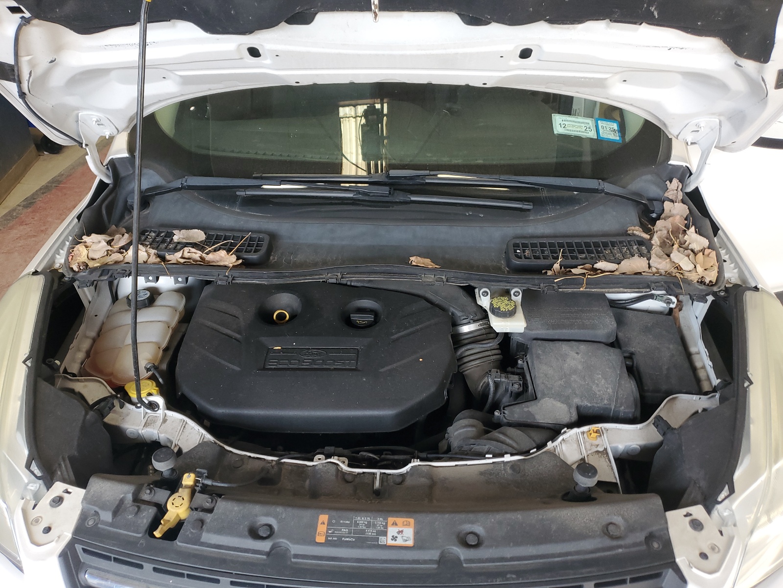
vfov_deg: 53.1
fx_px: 588
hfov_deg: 67.3
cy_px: 294
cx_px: 392
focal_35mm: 26
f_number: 1.5
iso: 63
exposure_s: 1/60.2
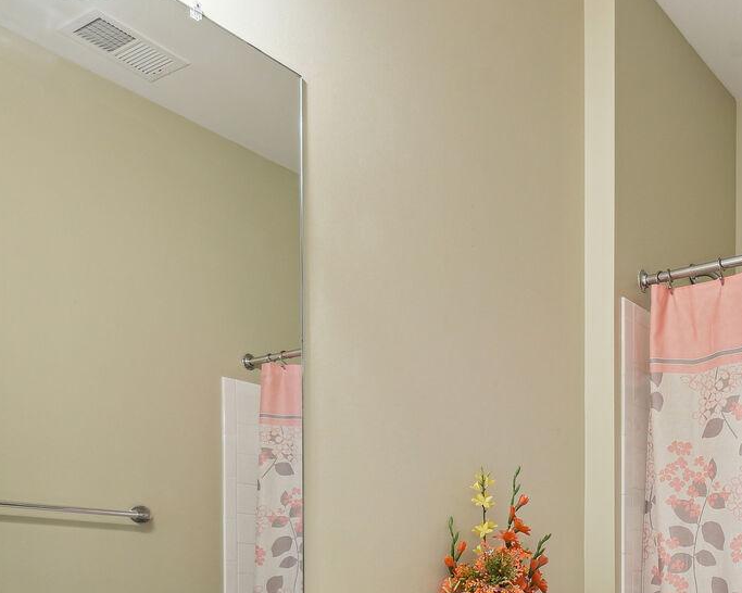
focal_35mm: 38
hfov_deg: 46.0
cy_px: 619
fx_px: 834
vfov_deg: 34.8
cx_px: 567
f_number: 8
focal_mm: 16
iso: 400
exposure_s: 1/2
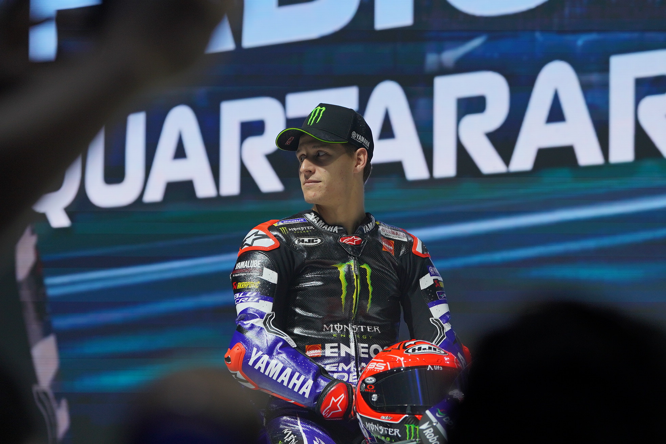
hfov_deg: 12.0
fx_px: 3163
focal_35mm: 171
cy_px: 222
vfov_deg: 8.0
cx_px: 333
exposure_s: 1/320
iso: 320
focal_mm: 114
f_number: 3.2
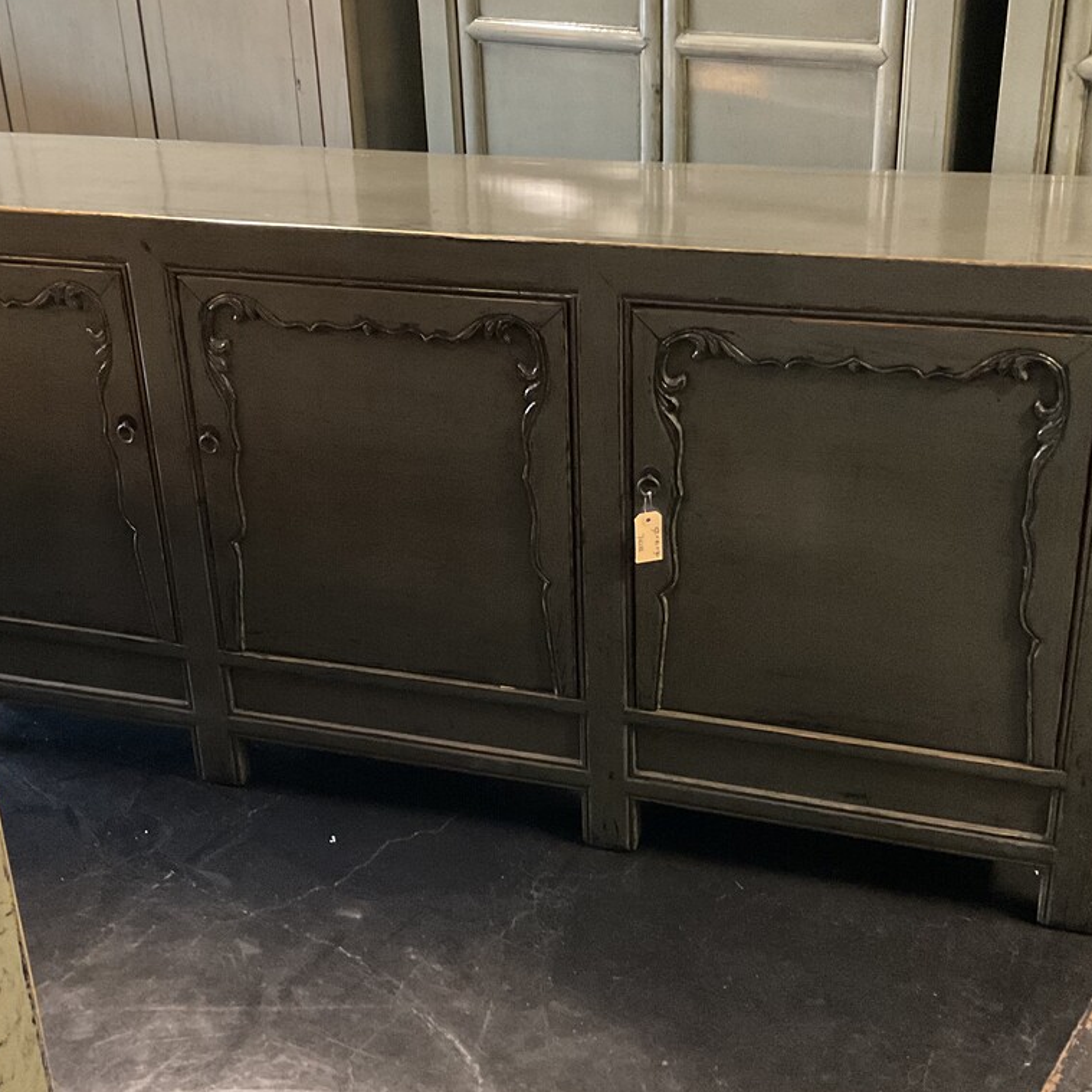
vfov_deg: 37.5
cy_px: 465
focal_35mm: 45
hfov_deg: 37.5
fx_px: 1606
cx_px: 530
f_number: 1.8
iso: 500
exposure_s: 1/25
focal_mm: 3
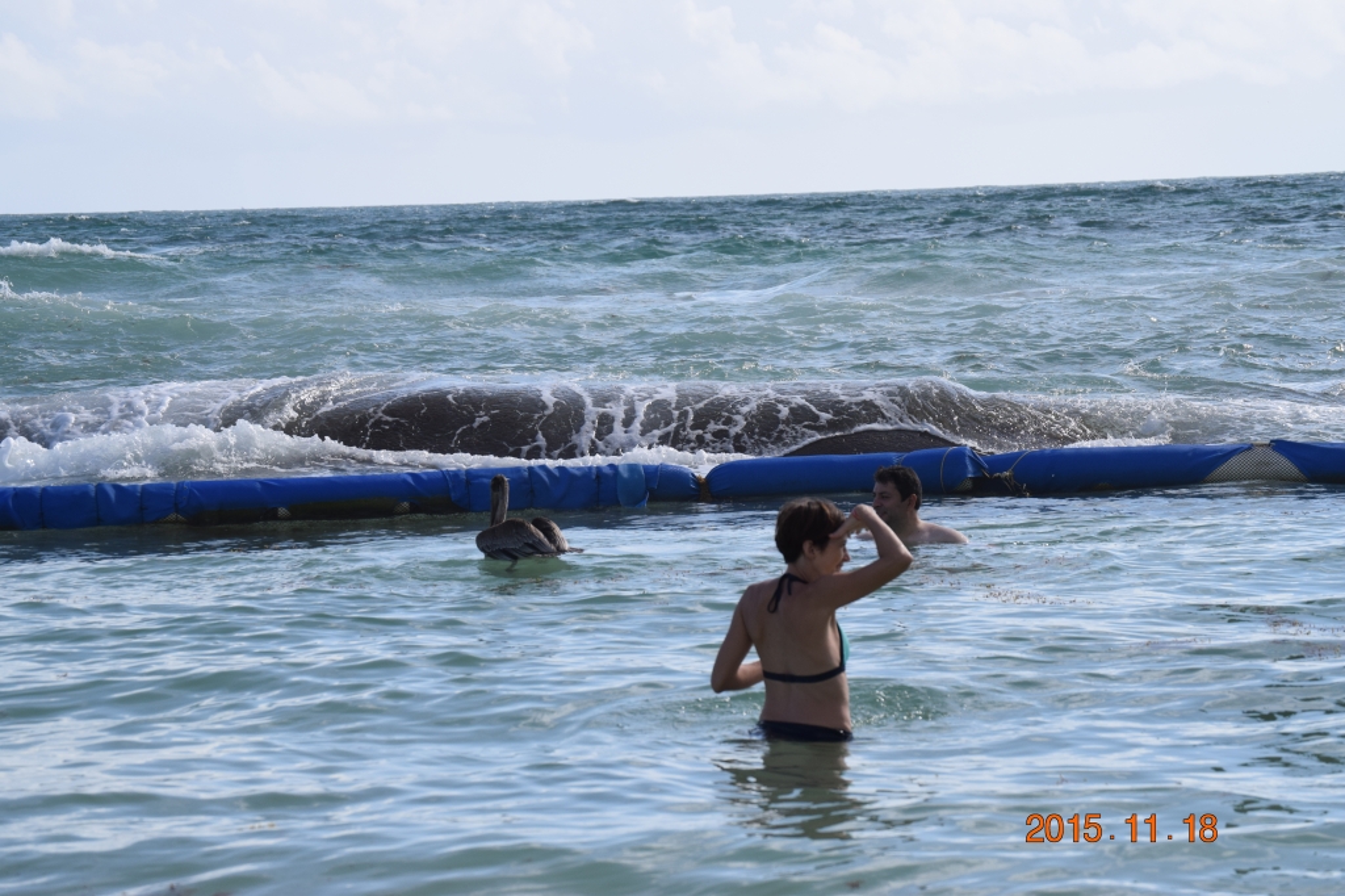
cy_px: 448
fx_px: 5042
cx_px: 672
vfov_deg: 10.2
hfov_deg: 15.2
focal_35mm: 135
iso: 400
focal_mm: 90
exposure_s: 1/2000
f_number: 7.1
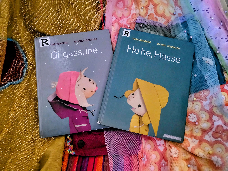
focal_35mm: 26
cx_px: 114
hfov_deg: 67.3
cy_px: 86
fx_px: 171
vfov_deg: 53.1
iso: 1250
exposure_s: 1/20
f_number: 1.8
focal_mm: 4.25
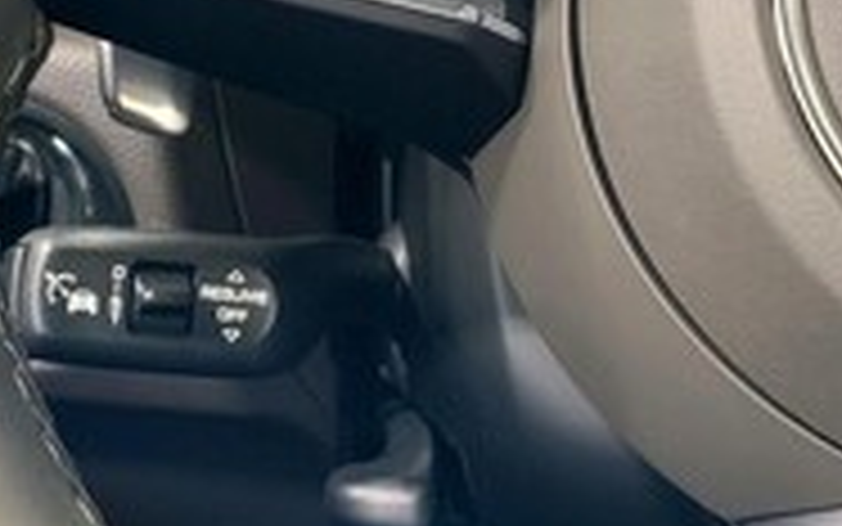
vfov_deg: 18.5
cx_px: 293
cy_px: 25
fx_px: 1584
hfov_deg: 29.6
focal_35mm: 69
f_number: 1.8
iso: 100
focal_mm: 3
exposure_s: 1/48
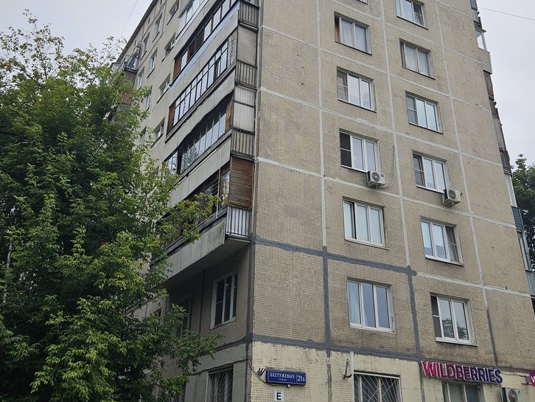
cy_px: 126
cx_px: 276
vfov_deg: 37.2
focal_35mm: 38
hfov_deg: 49.0
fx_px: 587
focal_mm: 5.4
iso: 25
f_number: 1.8
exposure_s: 1/1154
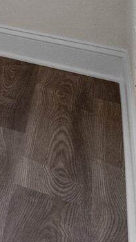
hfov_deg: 6.7
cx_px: -512
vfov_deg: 18.4
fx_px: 572
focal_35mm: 89
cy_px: -201
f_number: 4
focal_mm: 7
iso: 400
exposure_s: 1/25
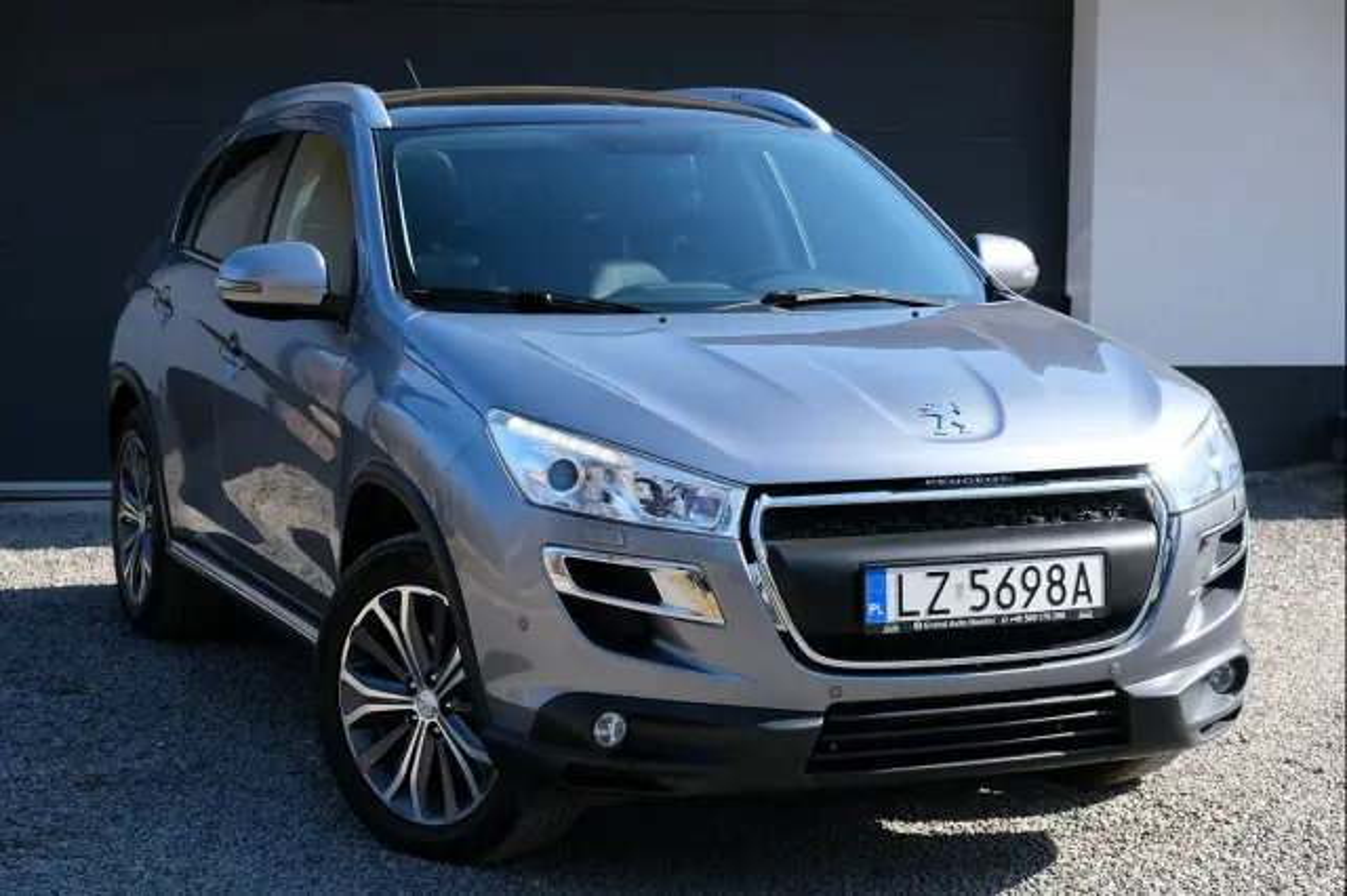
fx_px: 2730
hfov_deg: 27.7
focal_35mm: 73
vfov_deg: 18.7
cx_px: 674
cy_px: 448
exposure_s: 1/420
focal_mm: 48.4
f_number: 5.6
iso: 320
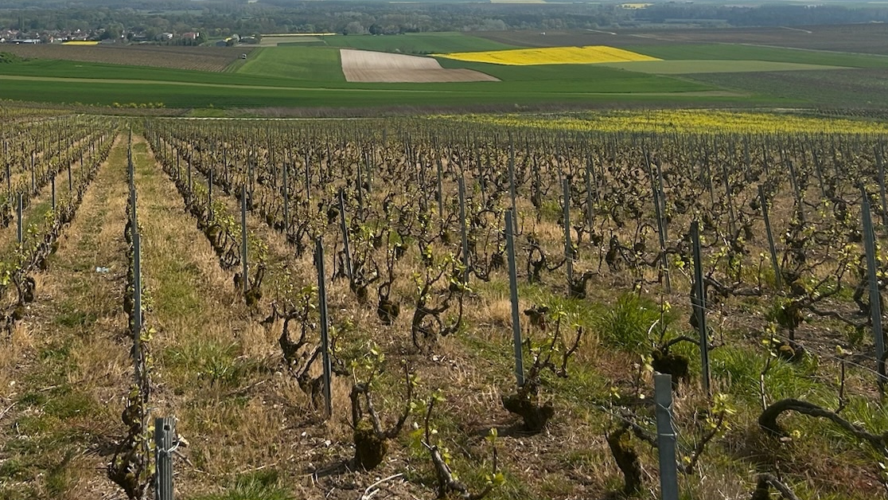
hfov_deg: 39.1
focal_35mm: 52
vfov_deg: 21.5
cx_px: 261
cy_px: -88
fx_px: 1225
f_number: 1.5
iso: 50
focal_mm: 5.7
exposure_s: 1/8696
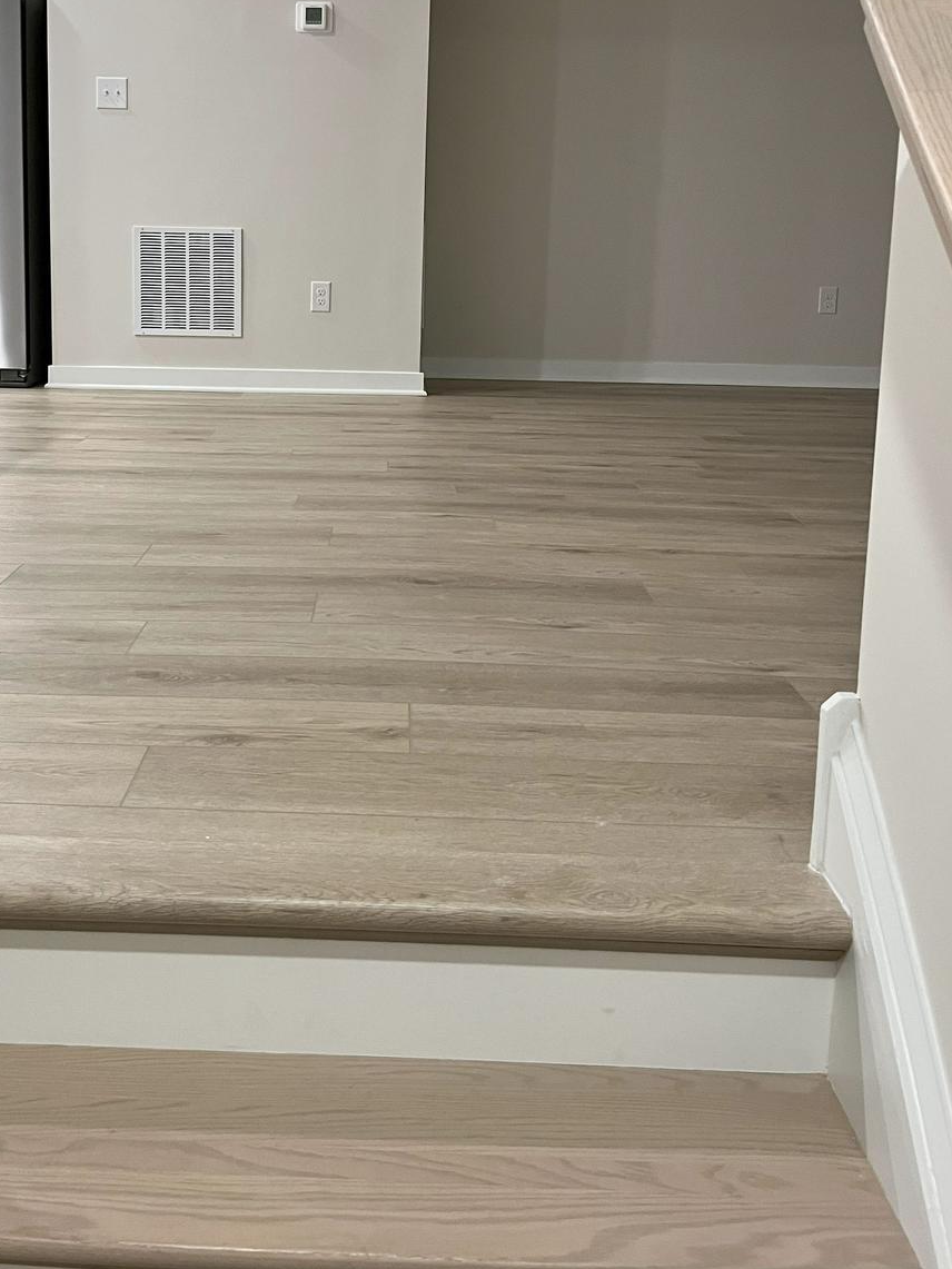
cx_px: 330
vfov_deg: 51.6
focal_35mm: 35
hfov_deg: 40.3
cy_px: 417
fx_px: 1283
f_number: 1.6
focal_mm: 5.1
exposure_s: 1/60
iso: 200
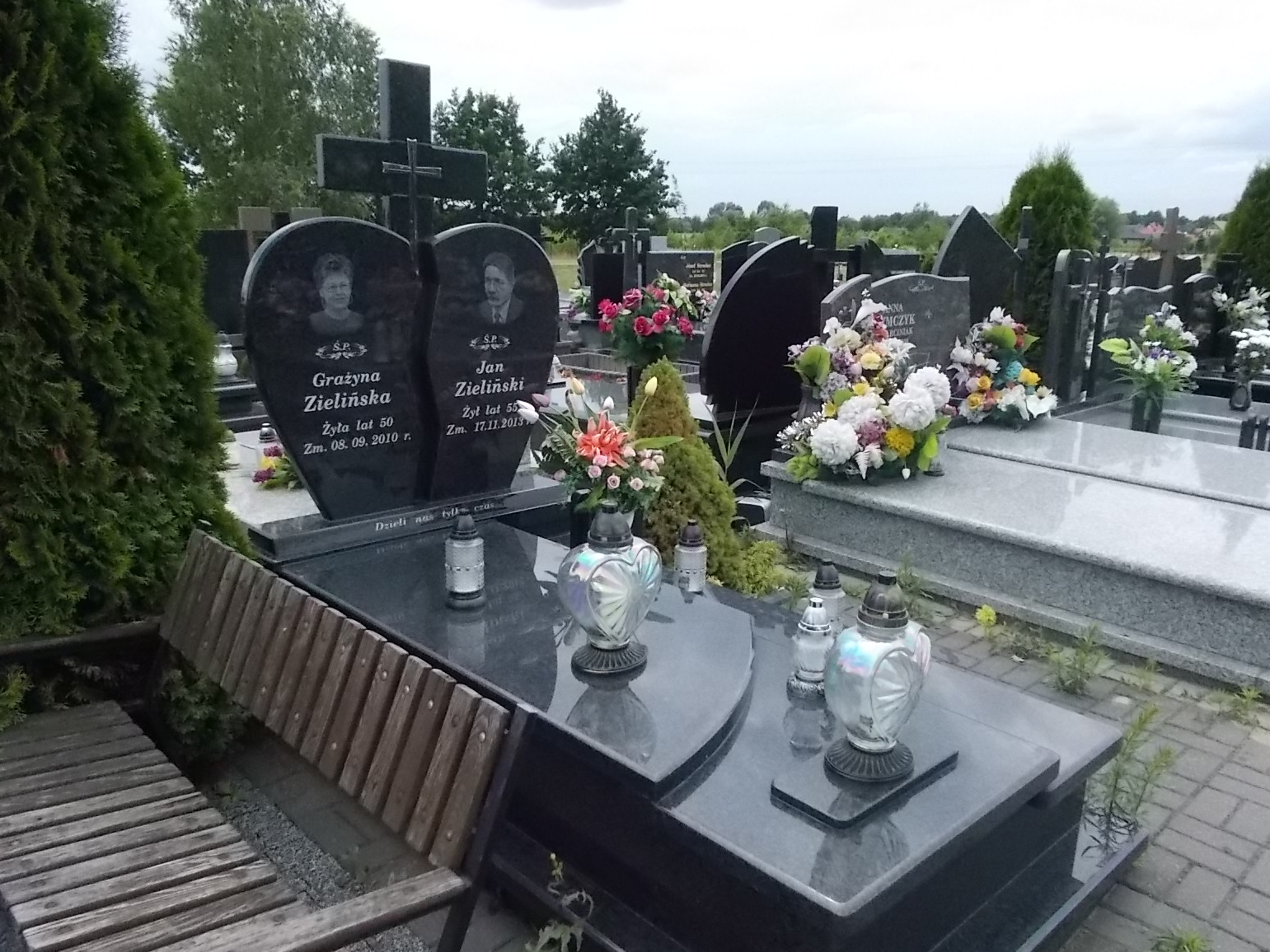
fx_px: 991
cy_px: 479
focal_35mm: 27
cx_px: 644
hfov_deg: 65.3
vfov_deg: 51.4
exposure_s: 1/500
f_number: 8
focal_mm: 4.6
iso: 400
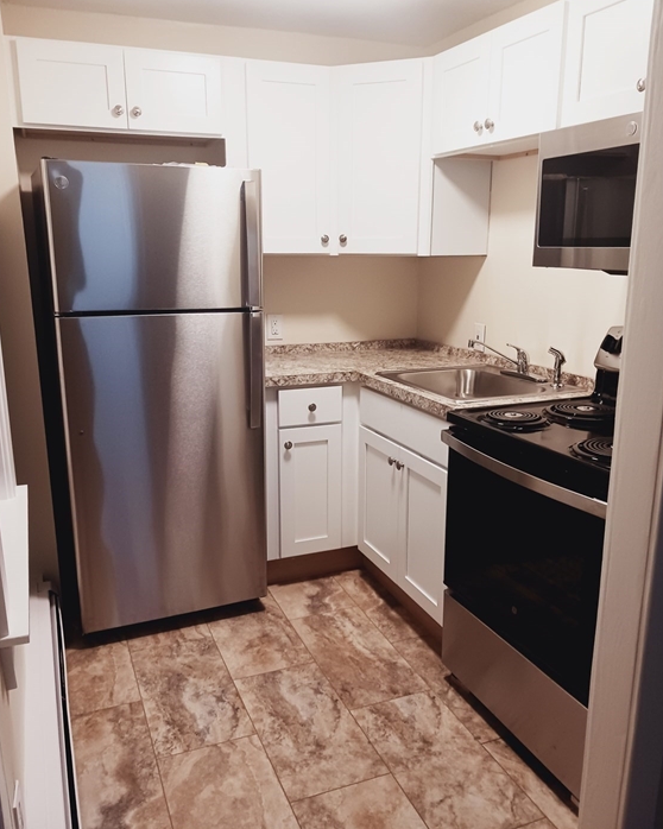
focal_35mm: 29
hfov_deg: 50.0
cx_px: 339
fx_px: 712
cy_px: 417
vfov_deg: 60.5
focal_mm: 4
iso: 250
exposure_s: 1/30
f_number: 1.8
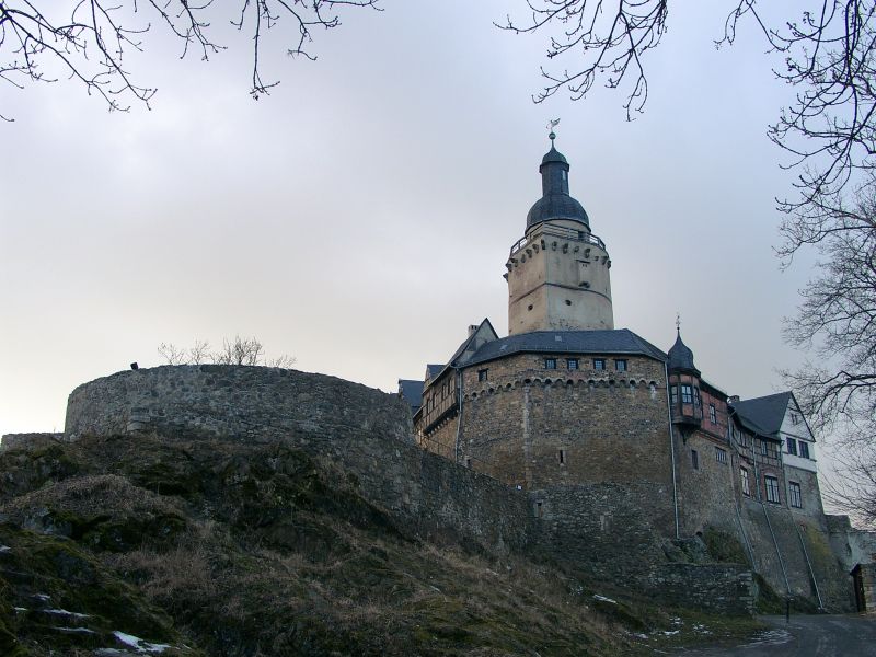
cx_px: 438
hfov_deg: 54.0
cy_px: 328
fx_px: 860
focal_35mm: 34
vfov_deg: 41.8
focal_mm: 7.13
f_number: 4
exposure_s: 1/98
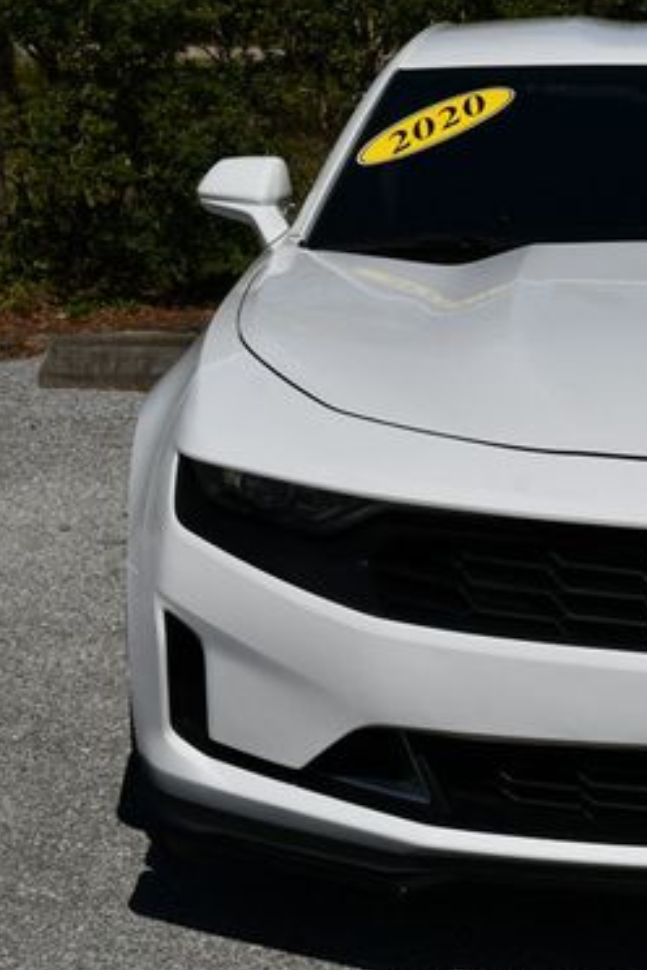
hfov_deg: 10.4
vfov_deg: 15.6
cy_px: 441
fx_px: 3531
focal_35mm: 131
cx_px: 681
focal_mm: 38
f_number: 11
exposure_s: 1/500
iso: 100
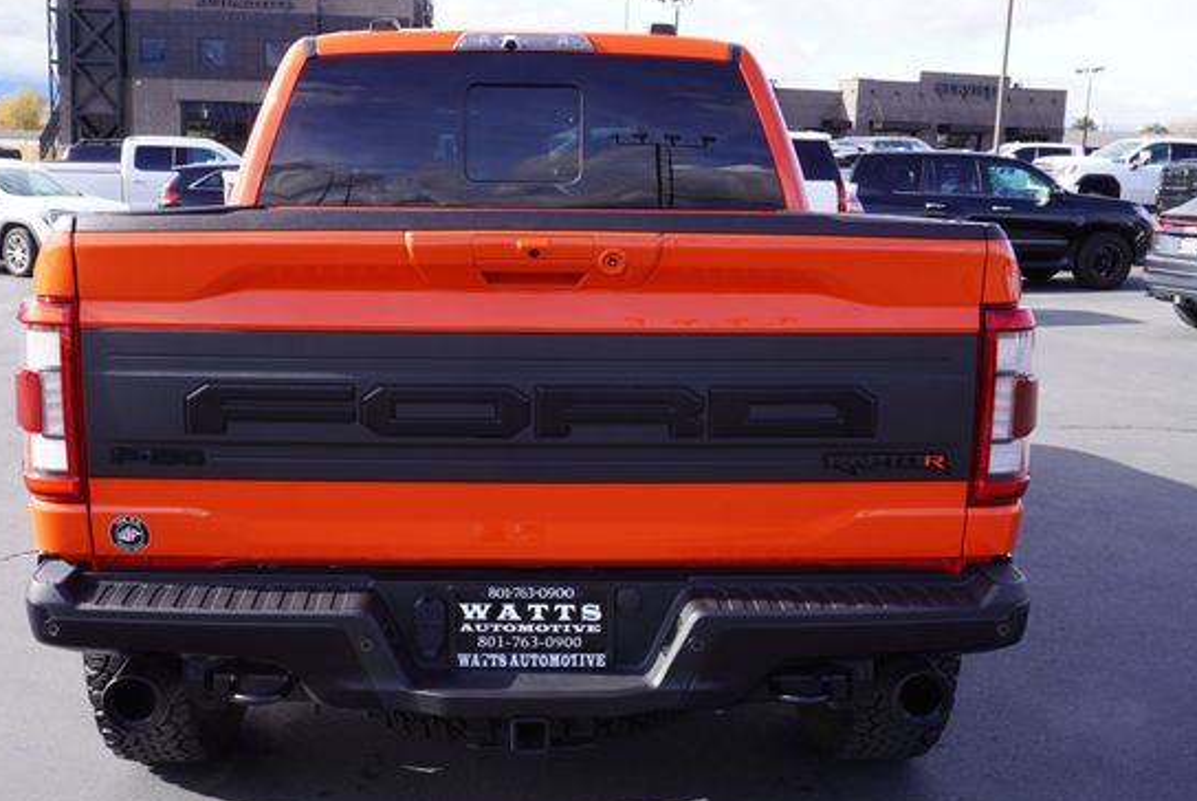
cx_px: 537
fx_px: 1351
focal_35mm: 41
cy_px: 420
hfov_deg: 47.7
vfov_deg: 33.0
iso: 100
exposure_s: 1/100
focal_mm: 23
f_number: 7.1
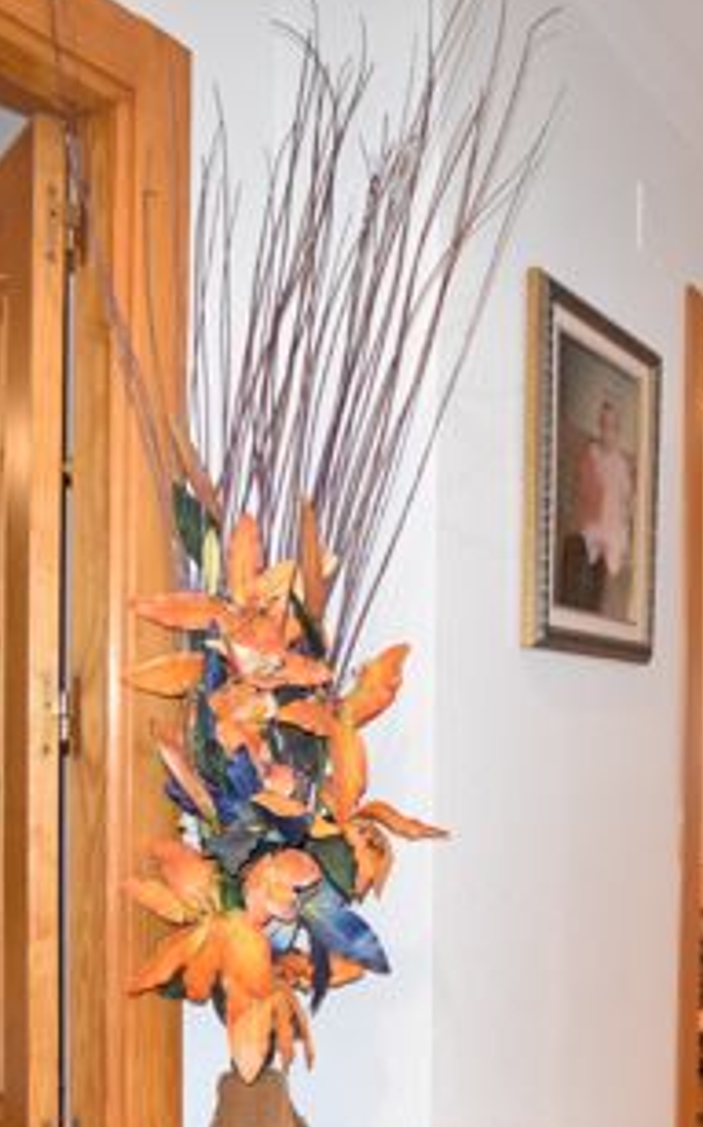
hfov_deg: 36.0
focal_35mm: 35
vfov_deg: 54.3
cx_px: 434
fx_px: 1075
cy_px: 746
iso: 1800
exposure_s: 1/200
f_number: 3.5
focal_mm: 10
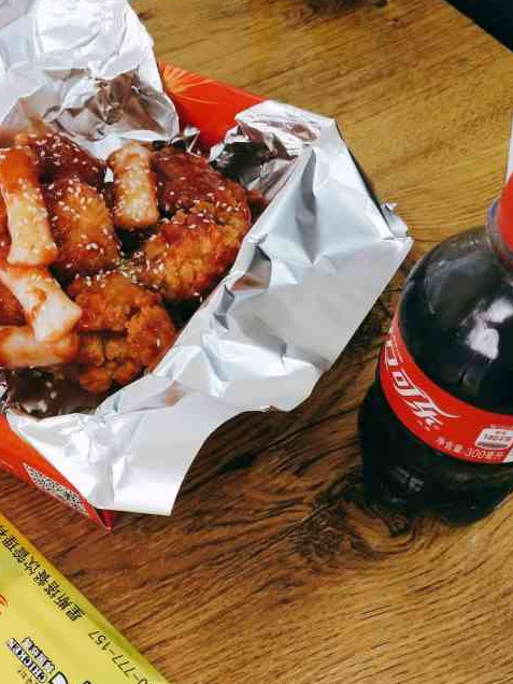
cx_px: 163
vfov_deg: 42.9
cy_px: 314
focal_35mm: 44
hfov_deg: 32.5
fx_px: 869
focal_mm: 3.95
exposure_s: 1/100
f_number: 1.8
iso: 220
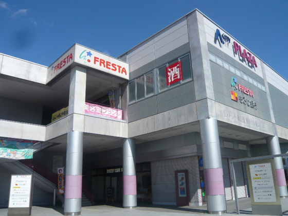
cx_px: 144
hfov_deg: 63.4
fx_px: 233
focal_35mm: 28
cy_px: 108
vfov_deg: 49.7
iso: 100
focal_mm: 4.6
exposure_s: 1/200
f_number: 8
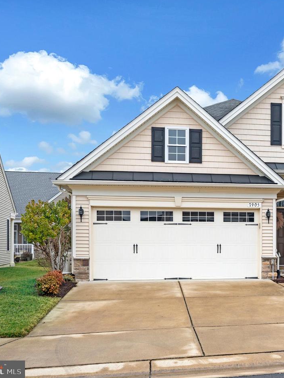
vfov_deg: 42.9
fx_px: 481
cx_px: 252
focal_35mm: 44
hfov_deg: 31.5
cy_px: 189
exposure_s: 1/250
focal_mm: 30
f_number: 5.6
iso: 125
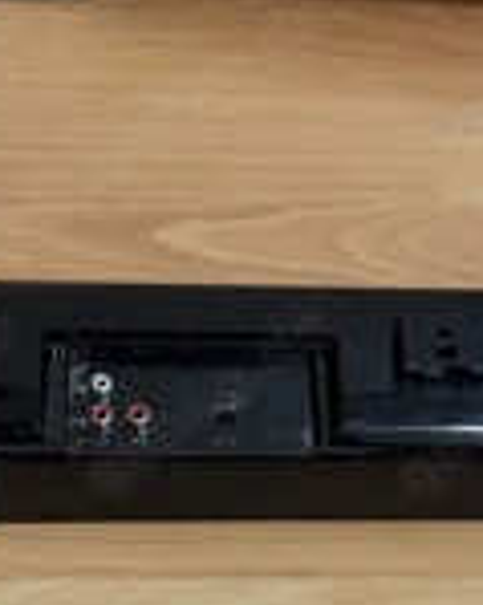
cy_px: 447
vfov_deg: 29.6
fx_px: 1127
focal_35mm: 63
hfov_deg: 24.1
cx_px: 292
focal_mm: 6.76
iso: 800
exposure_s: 1/48
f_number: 1.78
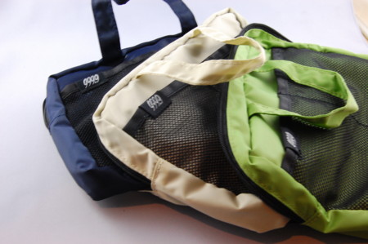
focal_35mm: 46
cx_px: 184
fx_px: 475
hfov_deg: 42.4
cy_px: 122
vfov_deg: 28.9
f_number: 18
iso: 800
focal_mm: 31
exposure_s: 1/8
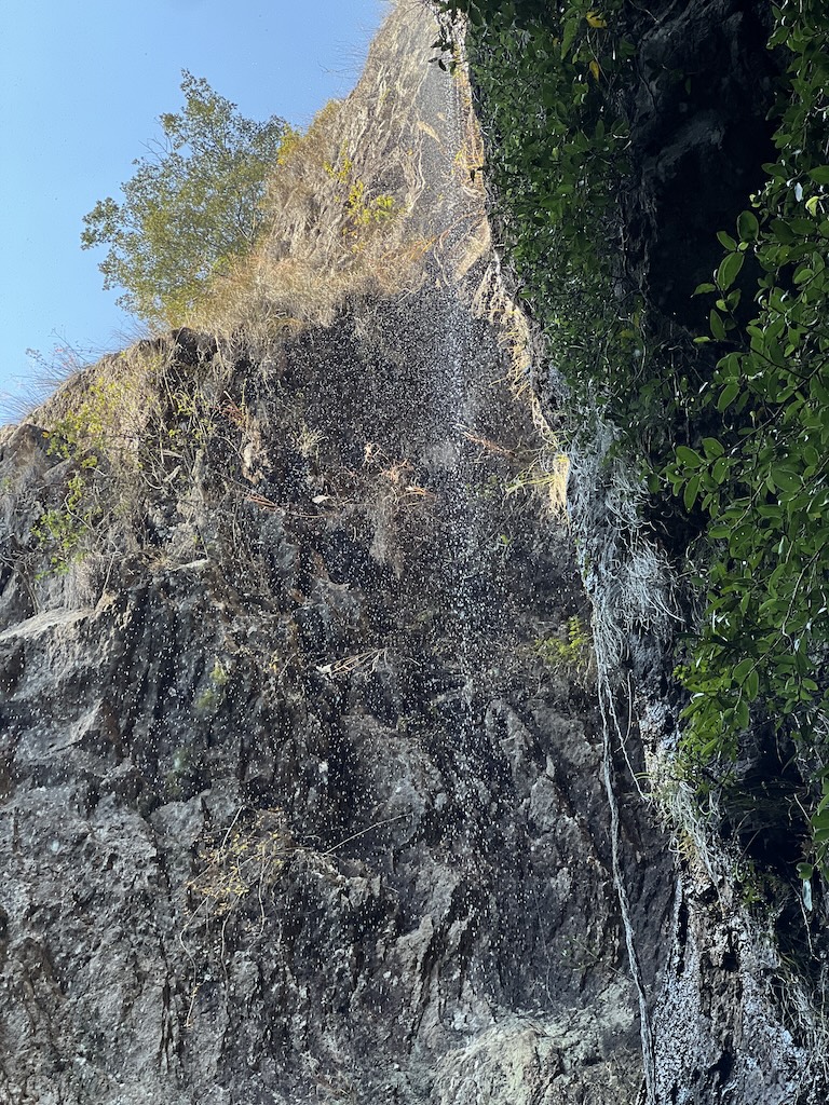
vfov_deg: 25.3
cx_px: 414
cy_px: 552
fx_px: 2459
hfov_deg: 19.1
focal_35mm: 77
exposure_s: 1/121
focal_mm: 9
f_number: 2.8
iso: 40
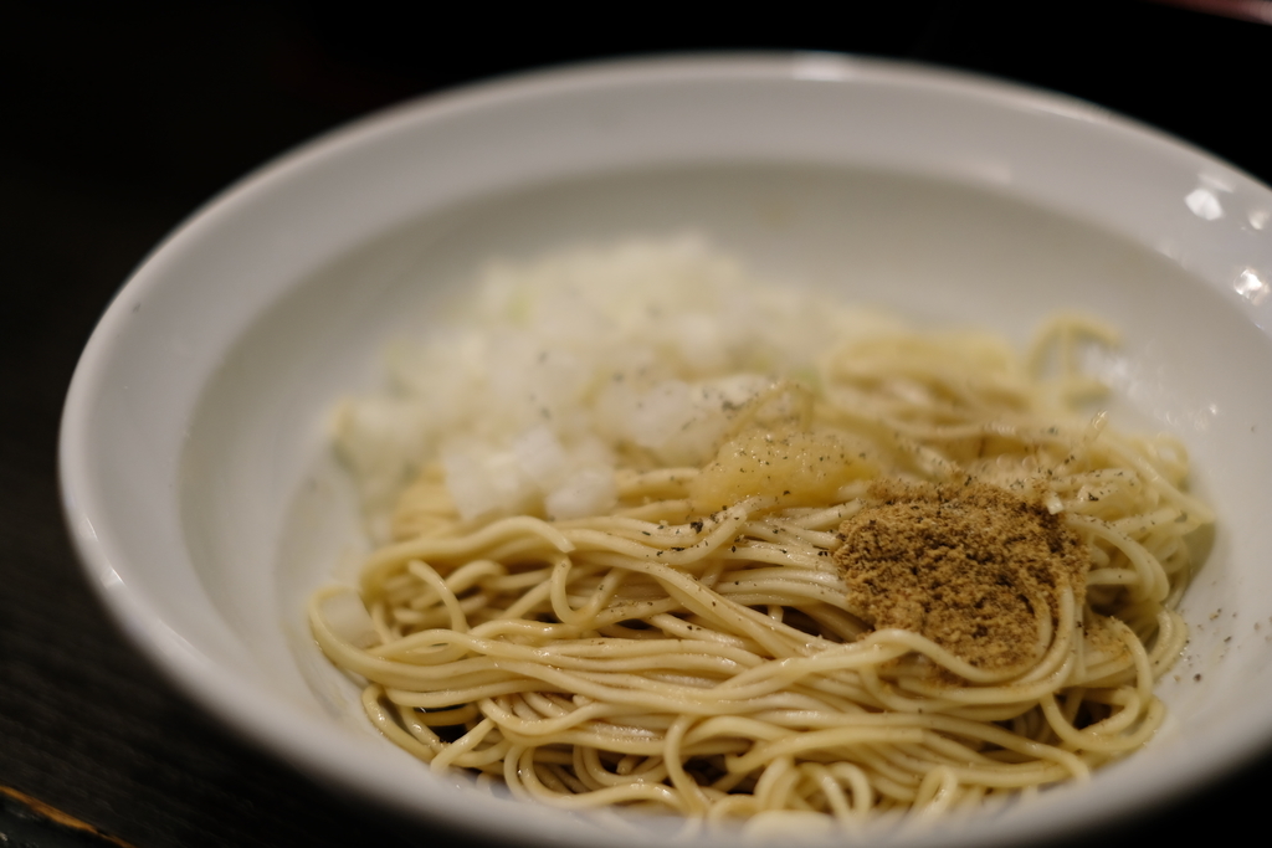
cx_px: 636
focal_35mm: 53
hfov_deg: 37.5
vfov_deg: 25.5
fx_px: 1873
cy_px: 424
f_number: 1.4
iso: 320
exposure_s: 1/56
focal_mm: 35
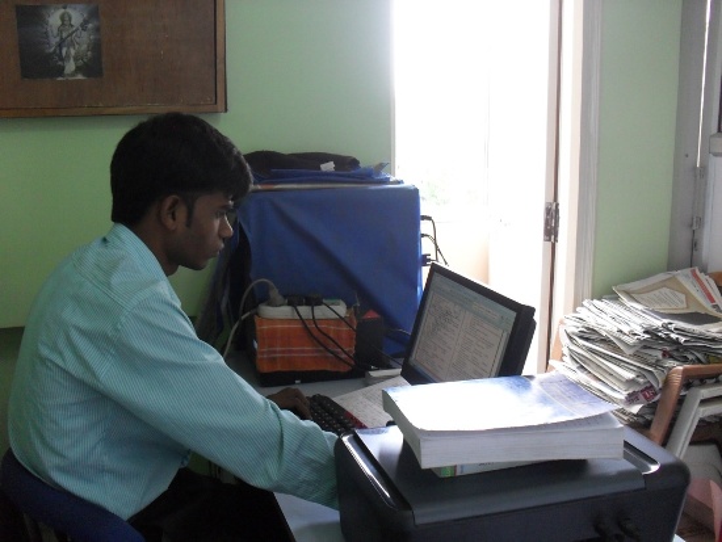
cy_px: 271
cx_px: 361
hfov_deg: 49.0
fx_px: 793
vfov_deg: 37.7
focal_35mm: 38
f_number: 2.8
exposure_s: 1/30
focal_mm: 6.3
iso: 160
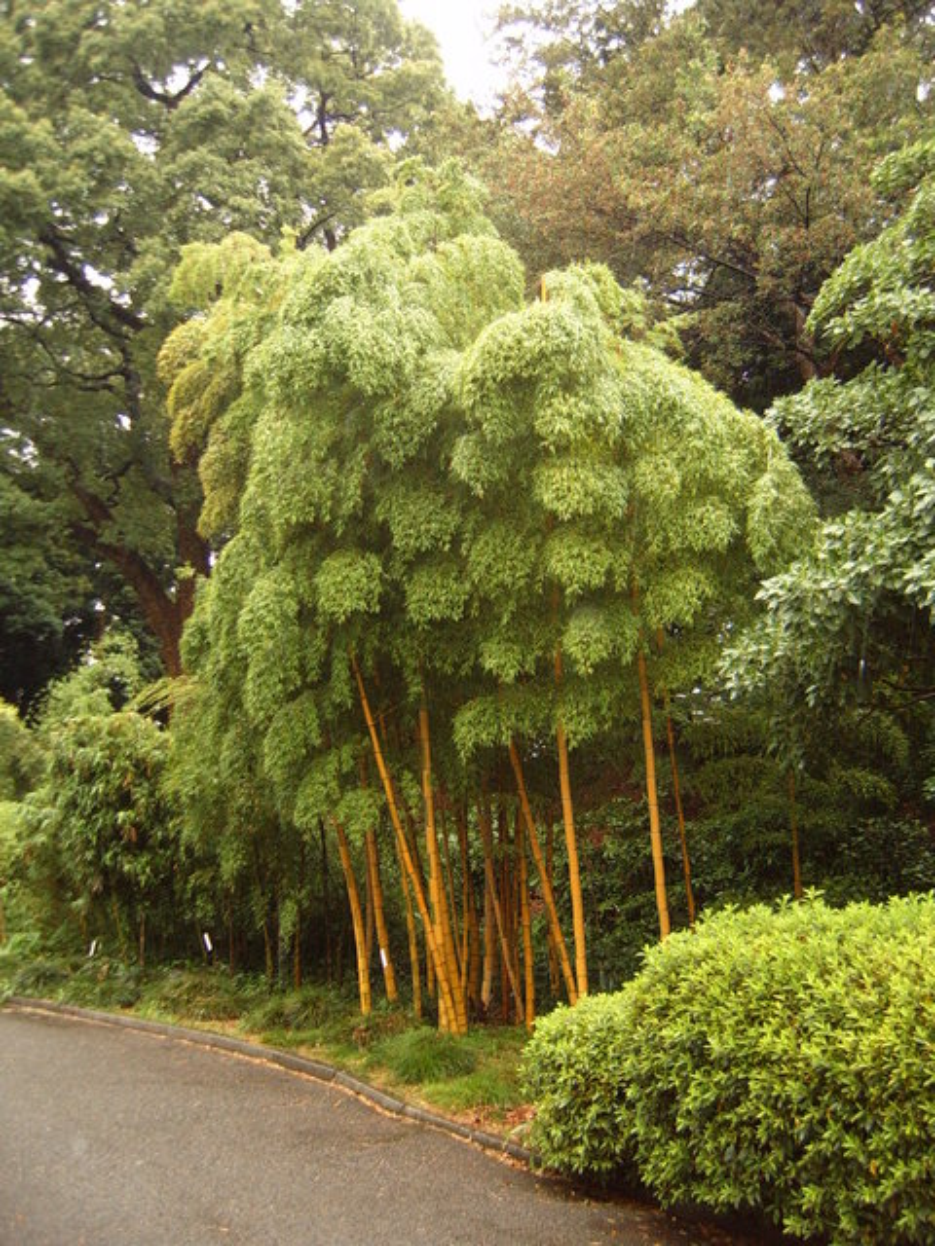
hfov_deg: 38.7
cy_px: 623
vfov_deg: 50.1
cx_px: 468
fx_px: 1333
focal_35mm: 37
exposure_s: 1/90
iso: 141
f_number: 2.9
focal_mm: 6.2
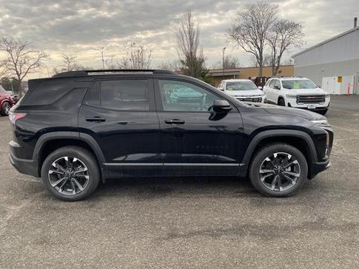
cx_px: 175
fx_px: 280
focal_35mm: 27
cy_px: 137
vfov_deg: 51.4
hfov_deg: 65.3
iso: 32
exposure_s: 1/483
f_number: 1.6
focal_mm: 4.2
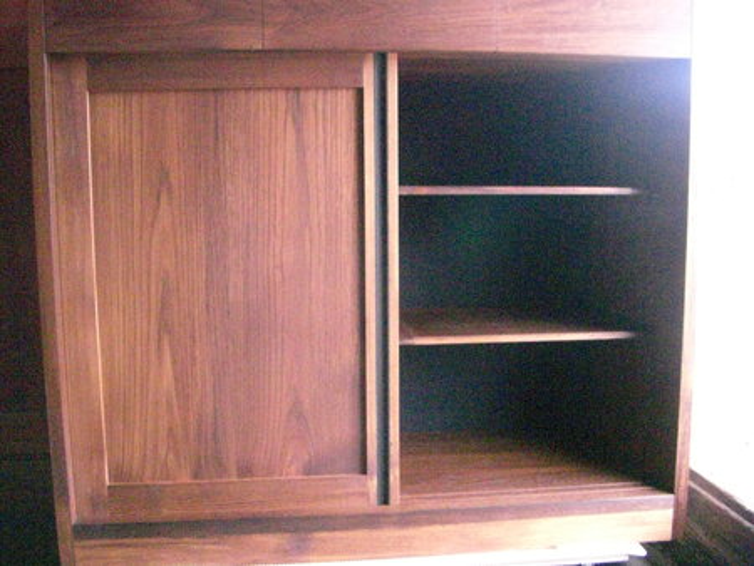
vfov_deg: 37.8
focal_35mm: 38
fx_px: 828
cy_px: 283
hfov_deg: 49.0
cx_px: 377
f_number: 3.4
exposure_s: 1/60
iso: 1600
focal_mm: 6.3
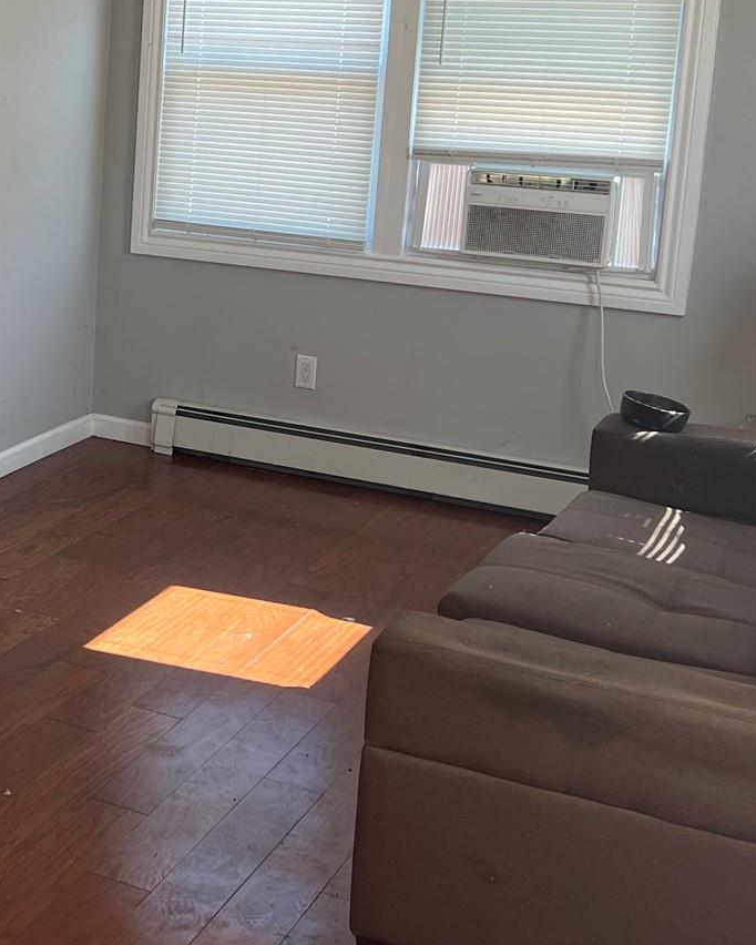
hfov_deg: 23.2
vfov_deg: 30.6
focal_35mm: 61
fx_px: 1705
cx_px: -109
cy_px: 272
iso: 50
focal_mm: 5.7
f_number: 1.5
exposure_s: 1/121
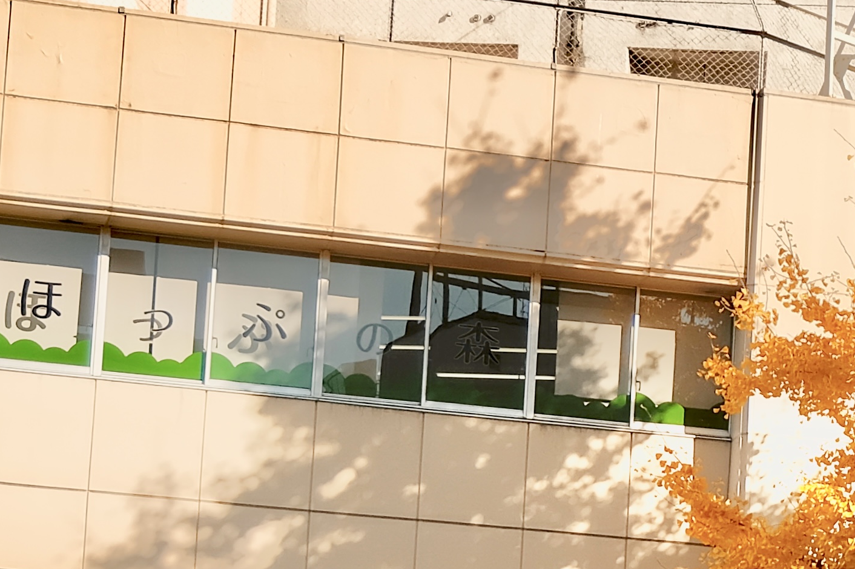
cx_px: 1150
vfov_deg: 9.6
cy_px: 582
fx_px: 3372
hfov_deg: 13.8
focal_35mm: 142
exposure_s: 1/3200
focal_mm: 25.1
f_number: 2.8
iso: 160
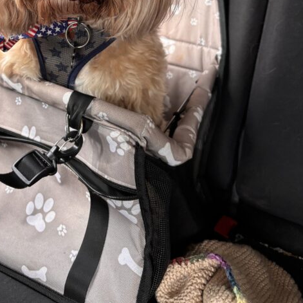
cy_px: -19
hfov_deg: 33.0
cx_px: 57
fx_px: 495
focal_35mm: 50
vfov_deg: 30.9
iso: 125
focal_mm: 5.96
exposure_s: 1/121
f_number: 1.6
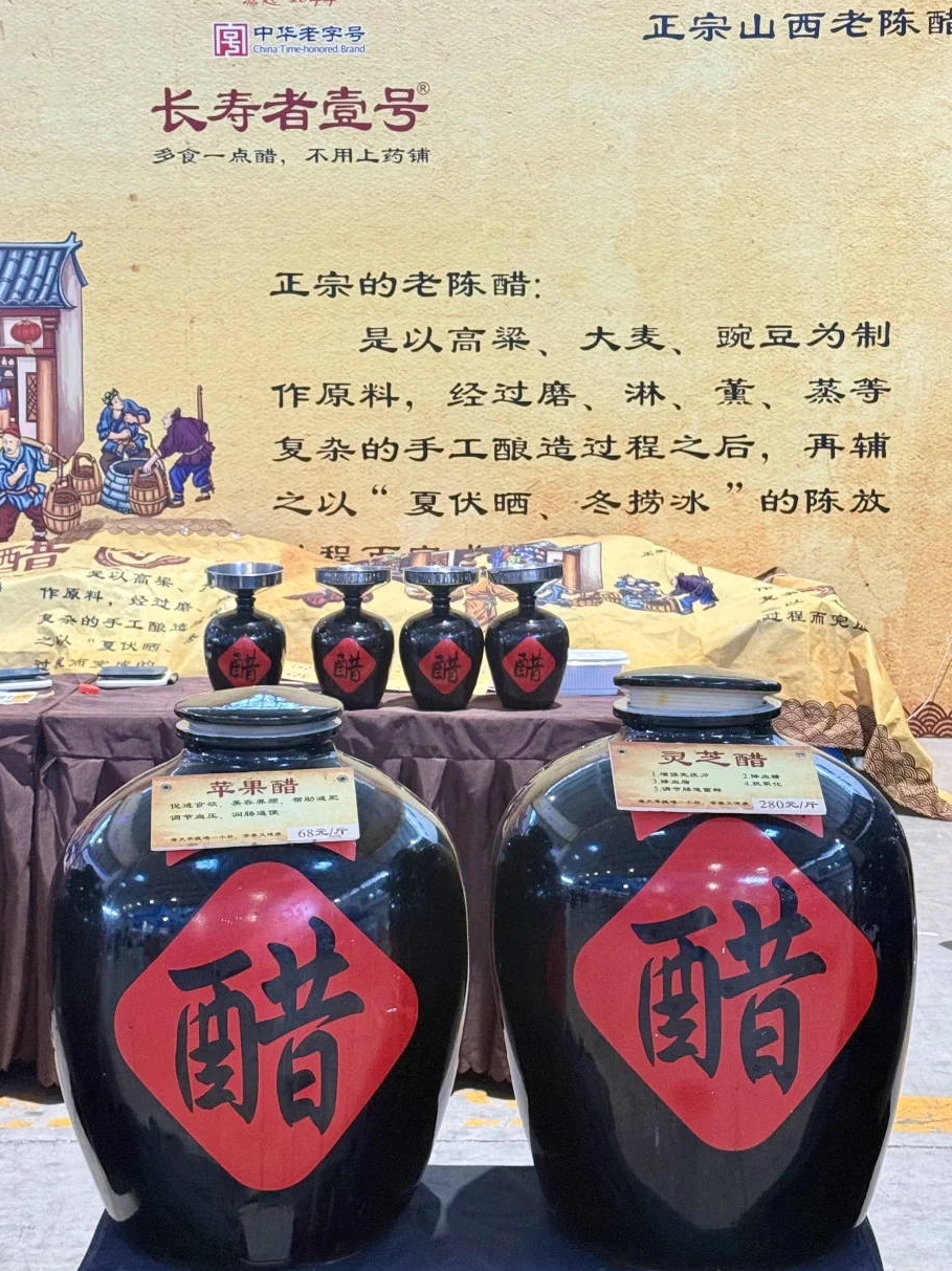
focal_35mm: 57
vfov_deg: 33.7
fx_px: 2091
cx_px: 463
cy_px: 527
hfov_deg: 25.6
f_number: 1.78
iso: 320
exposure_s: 1/33
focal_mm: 6.76
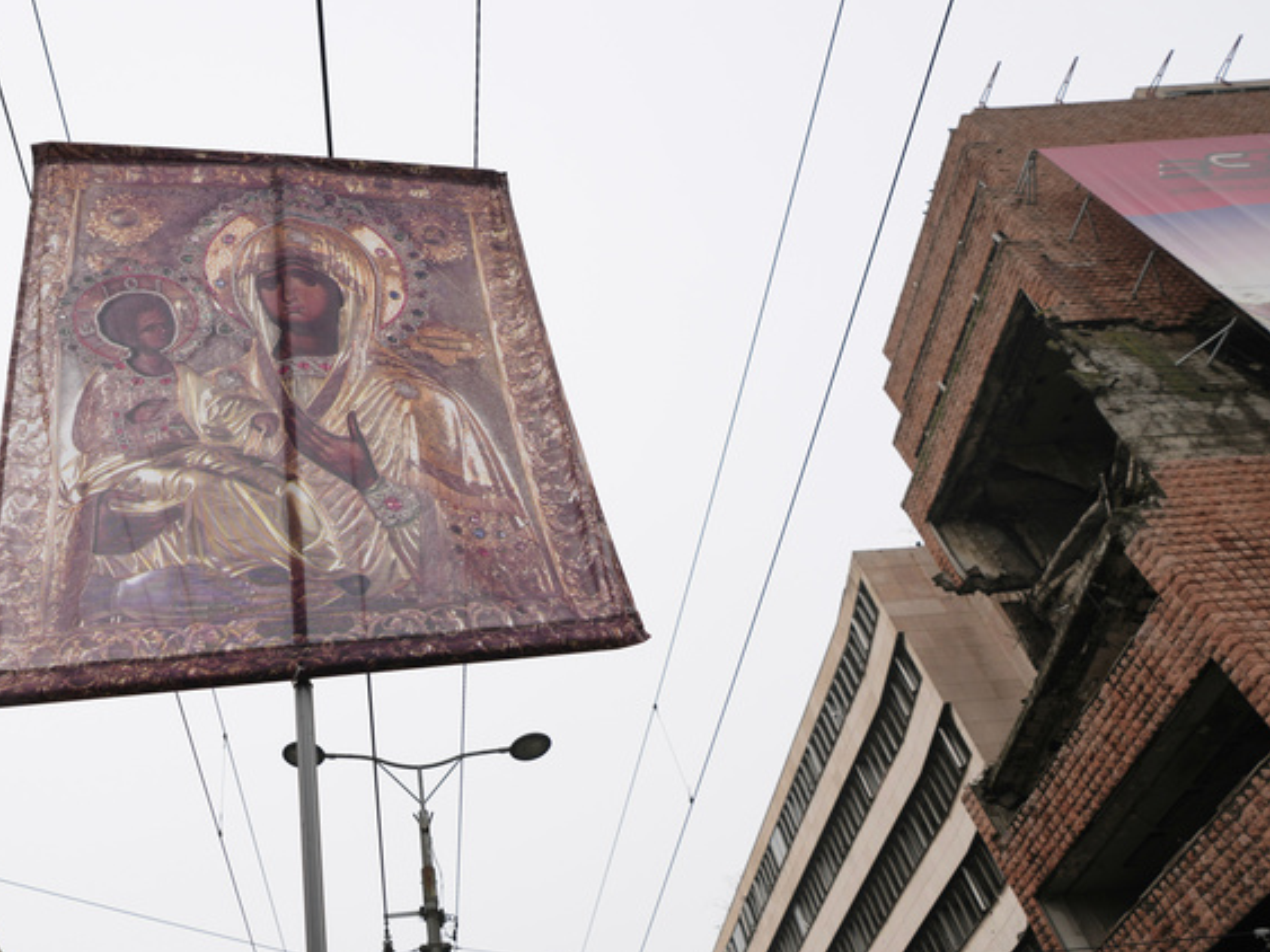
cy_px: 619
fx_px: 1027
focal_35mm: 28
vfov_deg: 49.0
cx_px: 347
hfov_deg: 60.6
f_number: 4.5
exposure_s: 1/500
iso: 100
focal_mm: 16
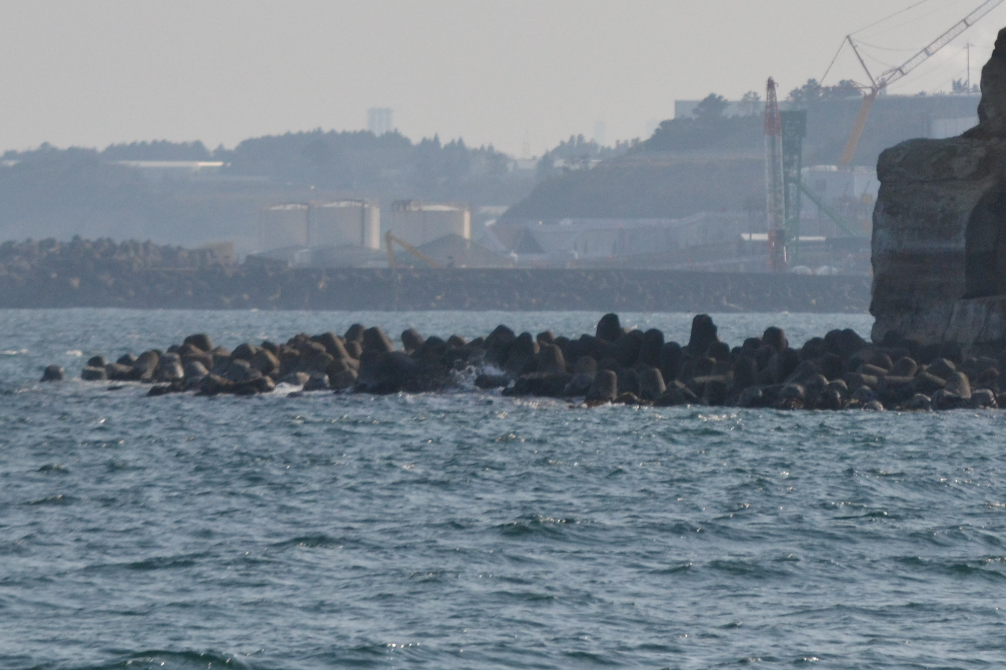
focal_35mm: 698
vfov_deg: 2.0
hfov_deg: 3.0
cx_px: 721
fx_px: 19501
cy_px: -101
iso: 800
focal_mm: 200
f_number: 8
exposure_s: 1/4000
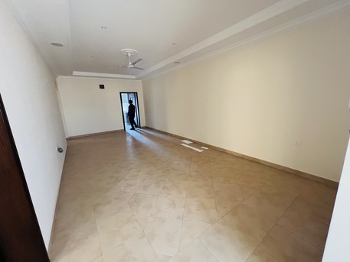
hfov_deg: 106.2
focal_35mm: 13
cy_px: 131
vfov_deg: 89.9
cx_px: 175
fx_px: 131
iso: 400
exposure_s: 1/60
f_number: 1.8
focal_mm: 1.57
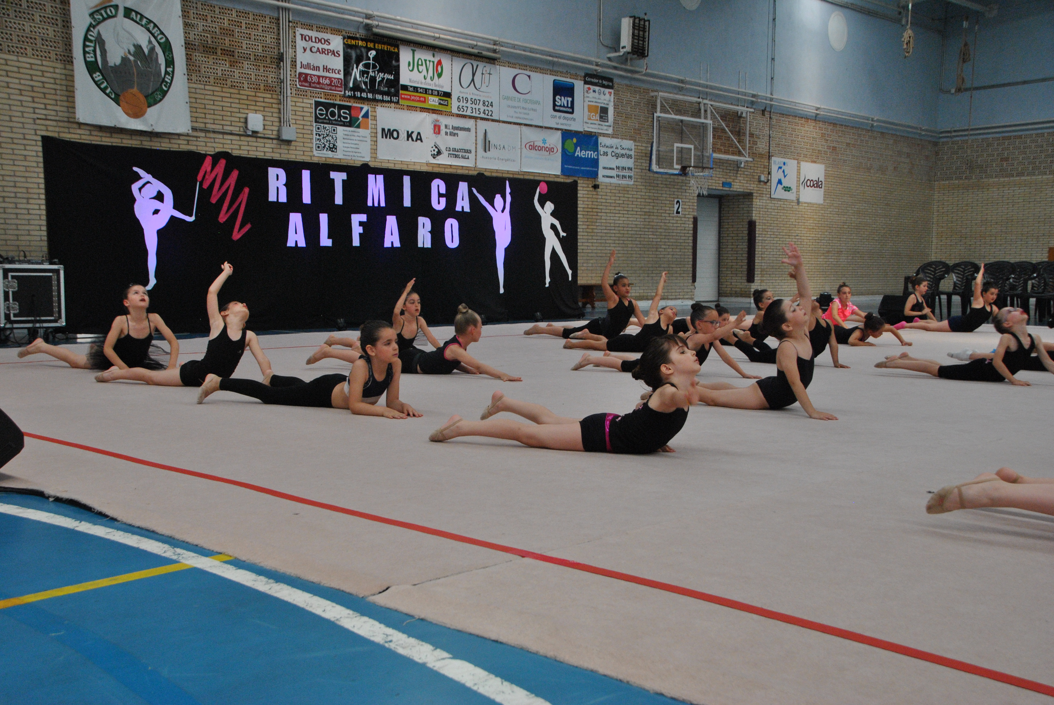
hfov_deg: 51.2
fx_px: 1099
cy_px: 352
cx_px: 527
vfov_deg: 35.6
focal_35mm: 38
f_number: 6.3
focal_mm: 25
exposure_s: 1/160
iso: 800
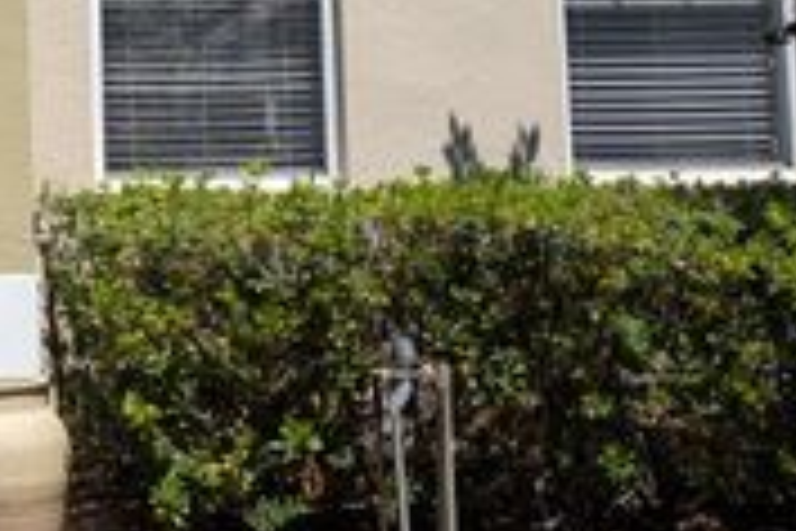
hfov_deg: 19.9
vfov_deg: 13.7
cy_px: -38
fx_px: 2167
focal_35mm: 98
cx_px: -76
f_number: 1.89
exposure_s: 1/2632
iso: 44
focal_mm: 5.43
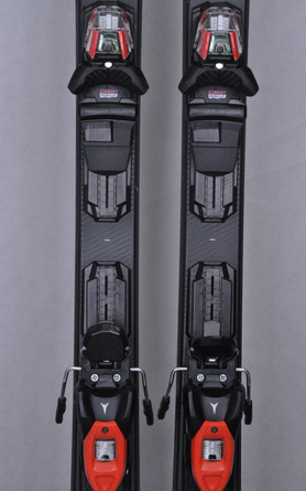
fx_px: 1442
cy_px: 244
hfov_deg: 12.1
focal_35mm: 108
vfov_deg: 19.3
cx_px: 159
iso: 3200
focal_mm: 70
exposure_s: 1/125
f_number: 9.5
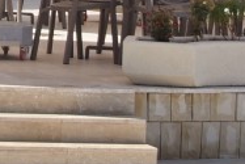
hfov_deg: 5.9
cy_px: -135
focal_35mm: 350
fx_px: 2384
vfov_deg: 3.9
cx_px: -45
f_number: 8
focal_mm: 38
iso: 100
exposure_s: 1/250
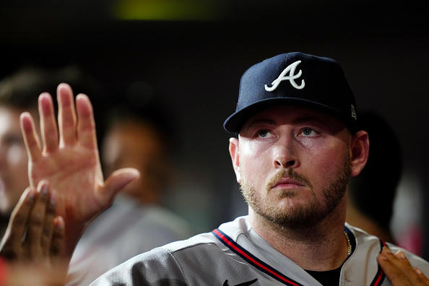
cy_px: 143
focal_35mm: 400
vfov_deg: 3.4
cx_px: 214
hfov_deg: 5.2
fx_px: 4766
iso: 3200
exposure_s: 1/1000
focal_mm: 400
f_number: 2.8
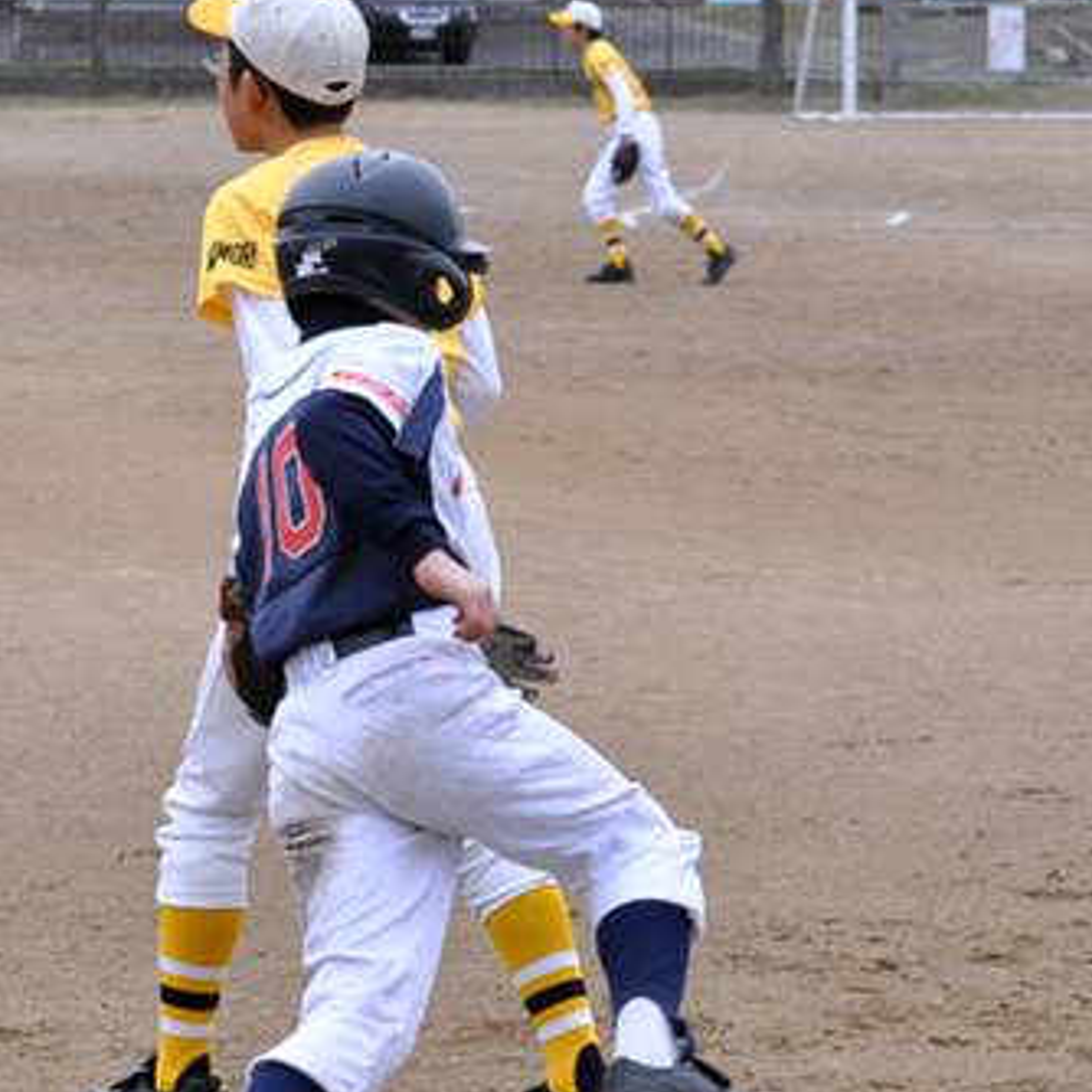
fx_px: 8174
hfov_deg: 7.6
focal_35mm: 229
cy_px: 561
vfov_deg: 7.6
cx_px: 363
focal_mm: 75
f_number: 8
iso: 800
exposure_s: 1/2000
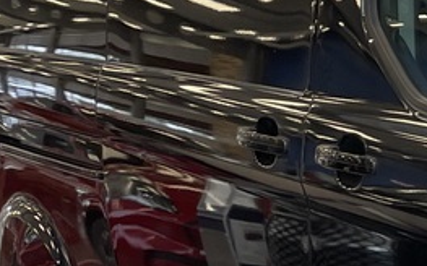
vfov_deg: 8.5
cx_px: 947
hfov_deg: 11.8
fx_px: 1756
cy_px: 380
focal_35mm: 151
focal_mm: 4.2
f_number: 1.6
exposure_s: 1/103
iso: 32
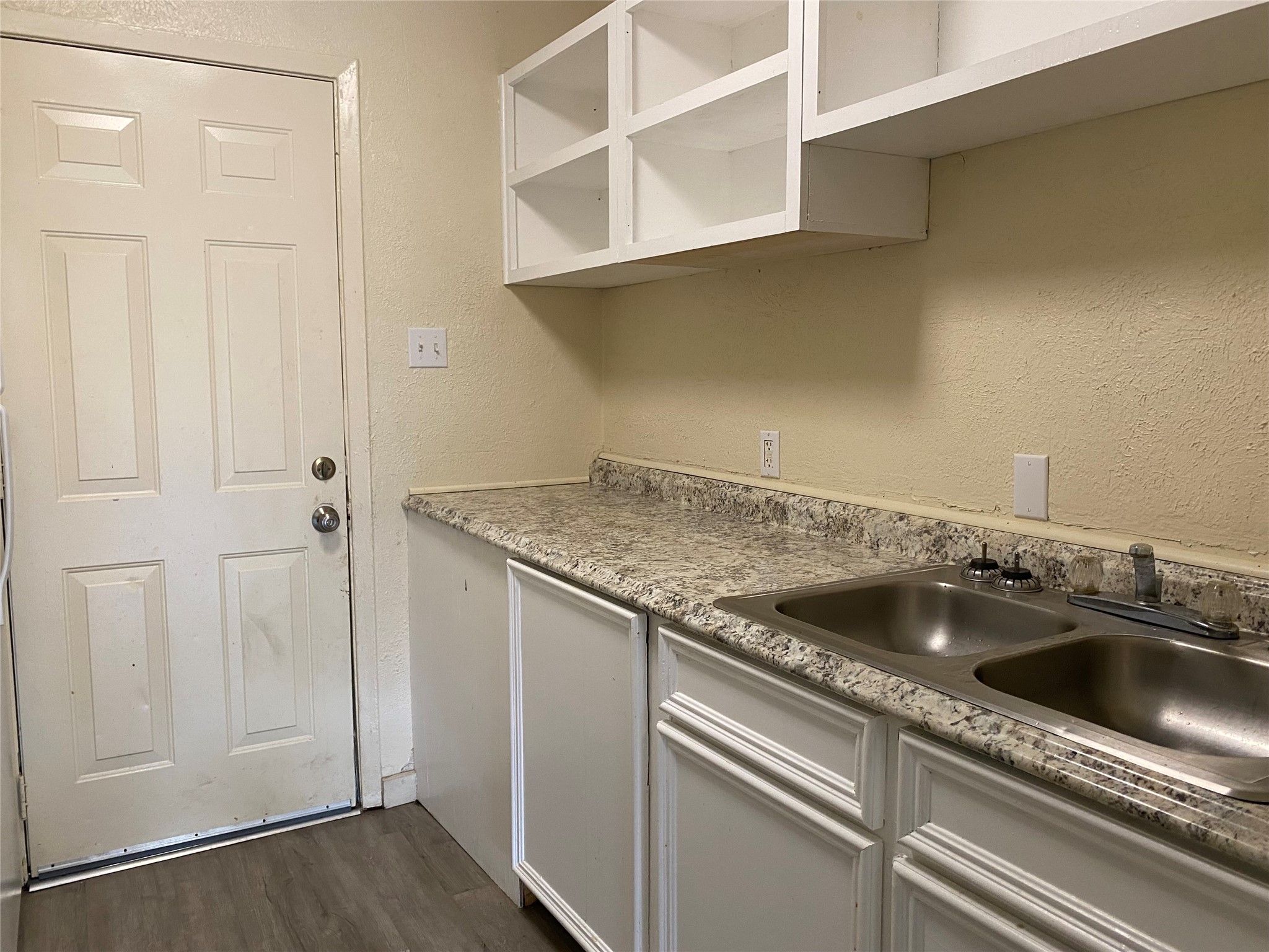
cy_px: 476
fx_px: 953
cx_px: 634
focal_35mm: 26
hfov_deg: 67.3
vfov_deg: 53.1
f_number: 1.8
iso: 125
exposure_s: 1/60
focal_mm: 4.25
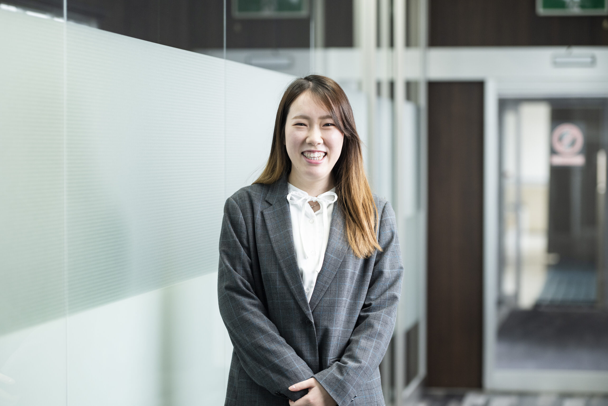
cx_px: 304
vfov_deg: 12.5
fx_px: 1858
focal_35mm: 110
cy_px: 203
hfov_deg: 18.6
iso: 640
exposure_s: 1/160
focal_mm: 110
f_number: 2.8
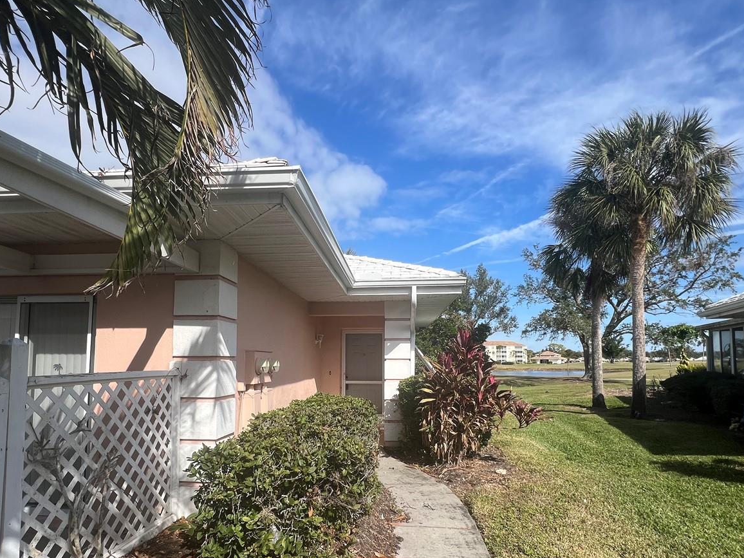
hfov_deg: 87.7
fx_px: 387
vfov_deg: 70.9
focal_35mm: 18
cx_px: 357
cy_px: 333
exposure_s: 1/1597
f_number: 1.8
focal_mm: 1.57
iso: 32
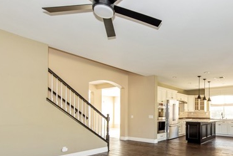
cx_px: 163
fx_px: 155
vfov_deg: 51.5
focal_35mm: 24
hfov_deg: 70.6
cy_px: 111
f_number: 5
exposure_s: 1/100
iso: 800
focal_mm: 14
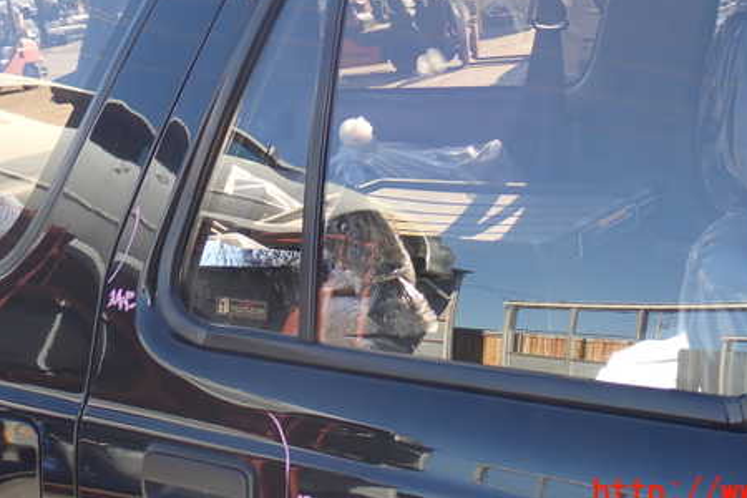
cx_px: 470
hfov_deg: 32.7
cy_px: 141
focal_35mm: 61
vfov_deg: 22.1
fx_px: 1266
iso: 100
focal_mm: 7.84
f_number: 4
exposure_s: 1/125
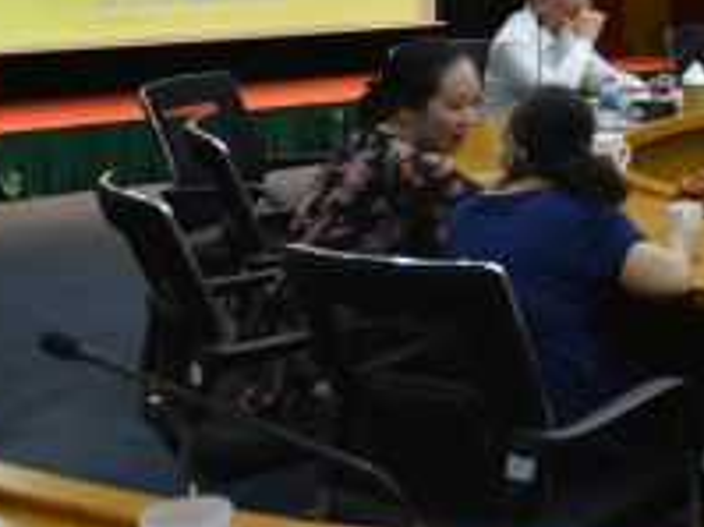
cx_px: 950
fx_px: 1707
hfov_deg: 20.9
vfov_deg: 16.8
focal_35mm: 84
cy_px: -92
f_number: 4
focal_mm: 29
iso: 400
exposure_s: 1/50
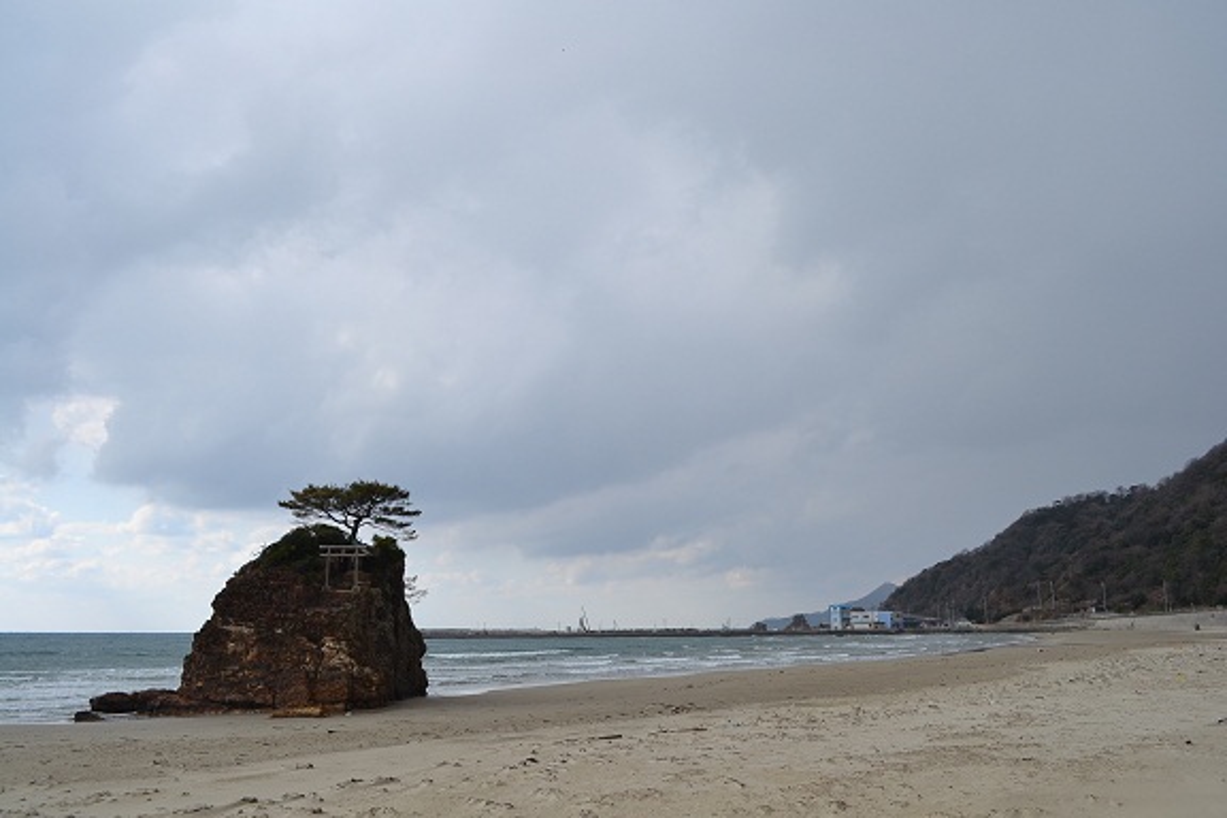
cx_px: 614
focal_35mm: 30
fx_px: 1022
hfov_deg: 61.9
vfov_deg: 43.6
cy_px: 409
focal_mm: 20
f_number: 8
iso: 100
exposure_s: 1/250
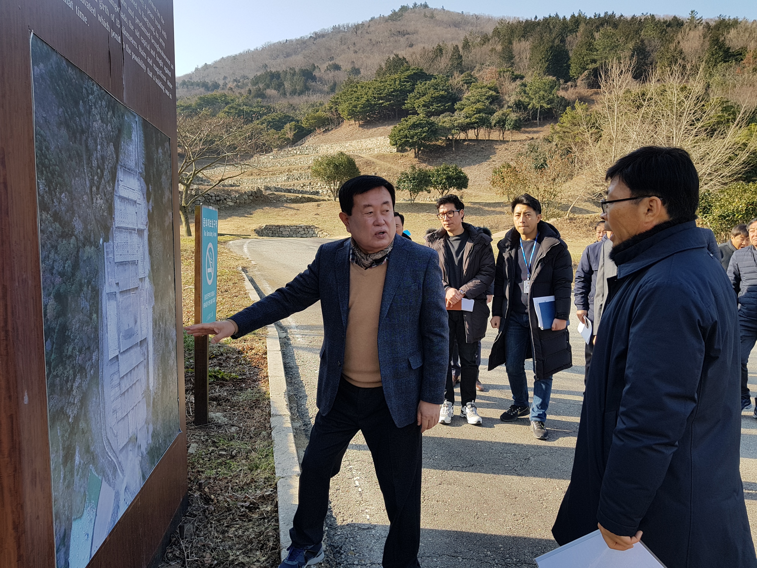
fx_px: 569
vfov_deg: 53.1
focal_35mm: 26
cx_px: 378
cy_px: 284
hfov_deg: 67.3
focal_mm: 4.2
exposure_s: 1/1088
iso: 40
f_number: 1.7
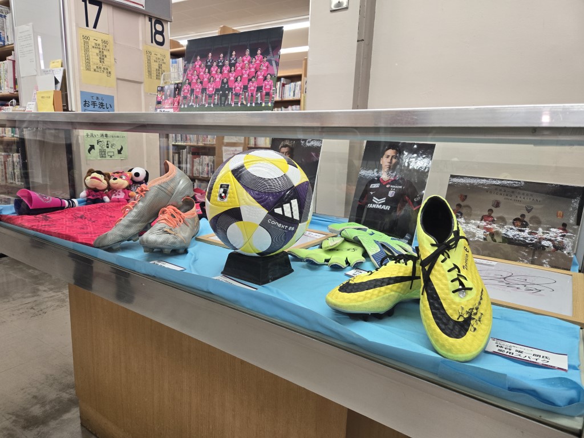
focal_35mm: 23
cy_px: 219
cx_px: 292
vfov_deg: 58.9
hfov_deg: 73.9
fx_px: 388
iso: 160
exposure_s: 1/120
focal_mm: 5.4
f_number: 1.8
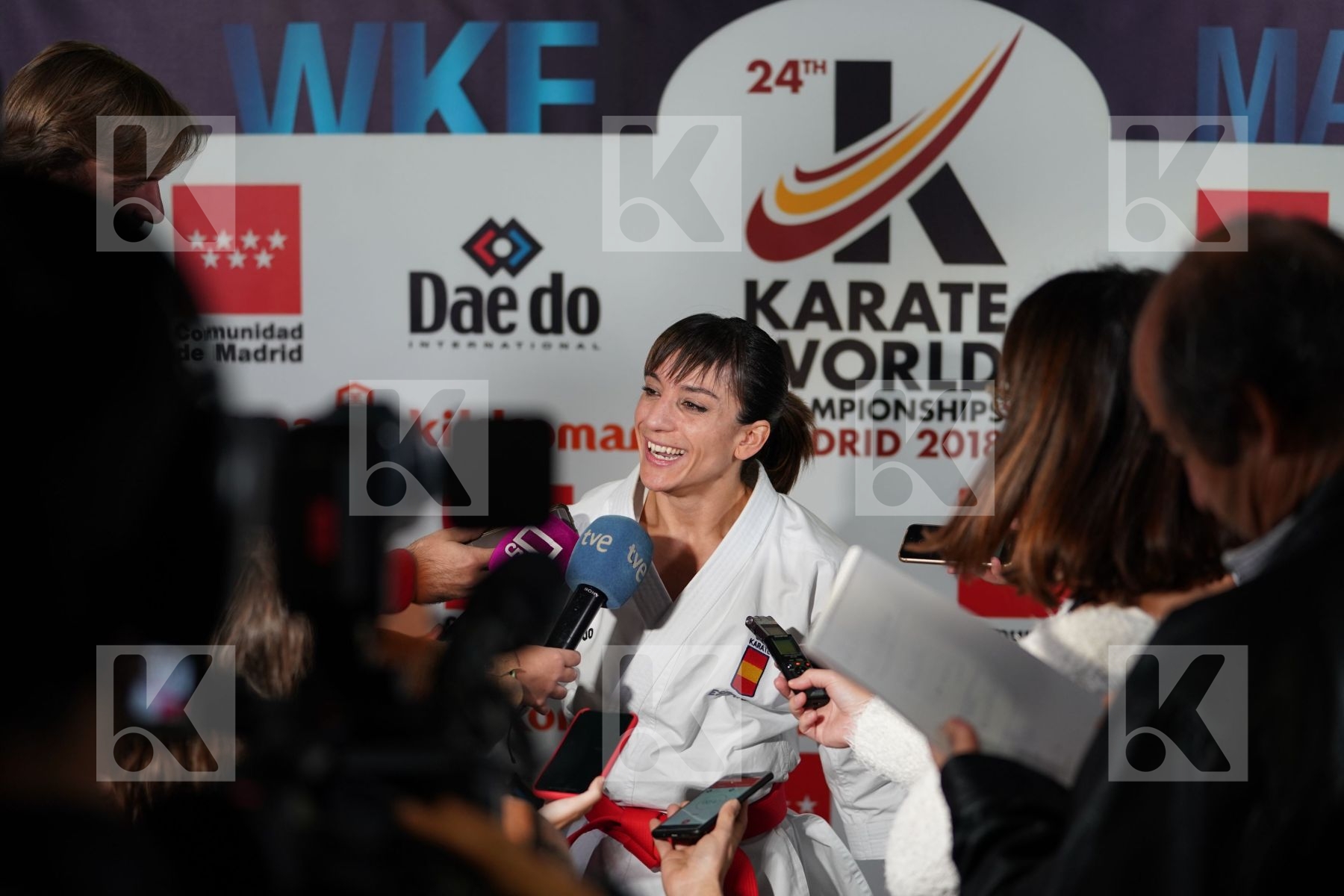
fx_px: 2613
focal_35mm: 70
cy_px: 448
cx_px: 672
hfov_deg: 28.8
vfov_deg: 19.5
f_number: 2.8
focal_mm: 70
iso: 1000
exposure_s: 1/250
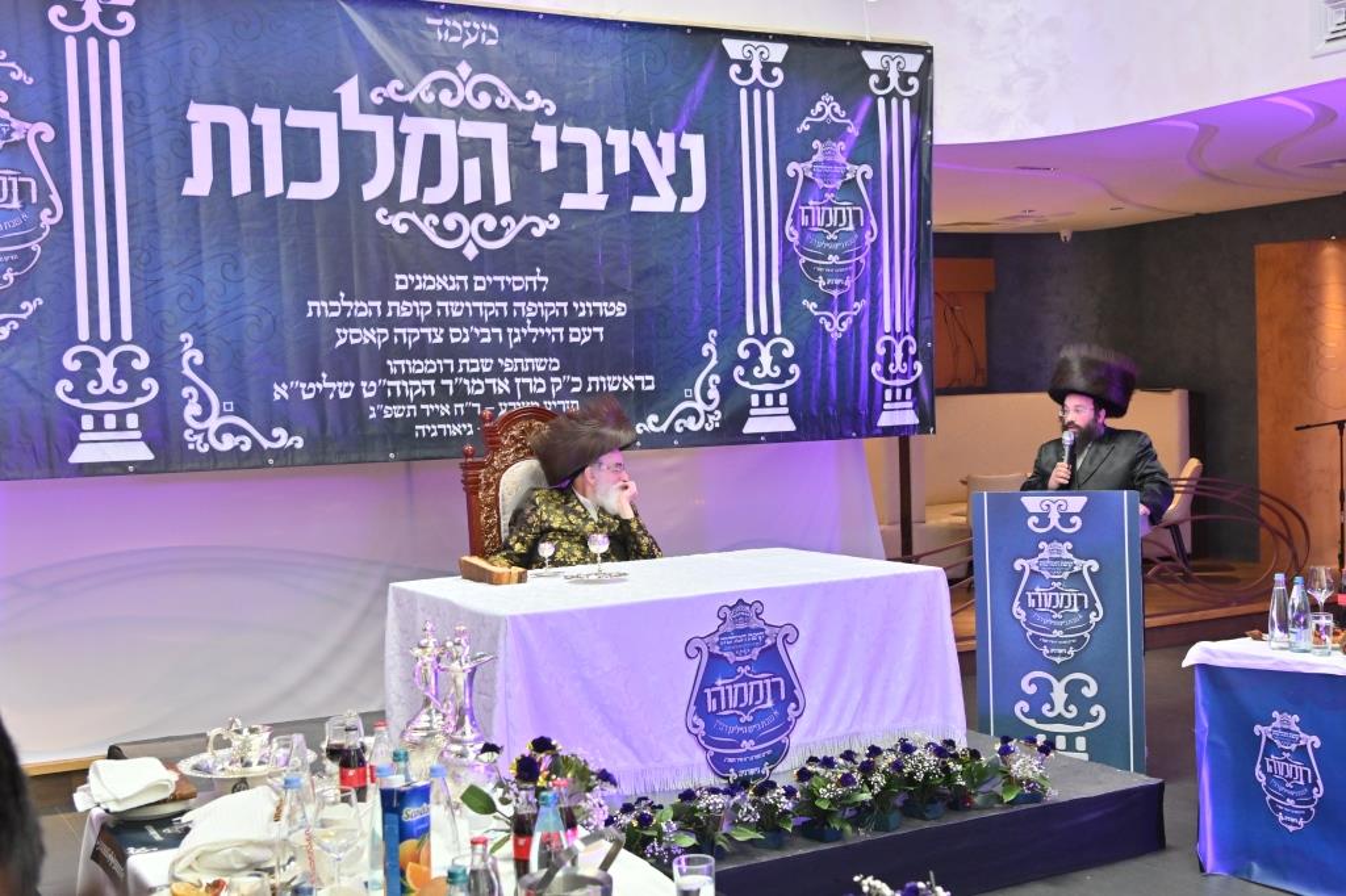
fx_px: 1570
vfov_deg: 31.9
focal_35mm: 42
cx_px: 673
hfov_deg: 46.4
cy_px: 448
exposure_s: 1/125
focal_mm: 28
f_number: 4.5
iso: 640
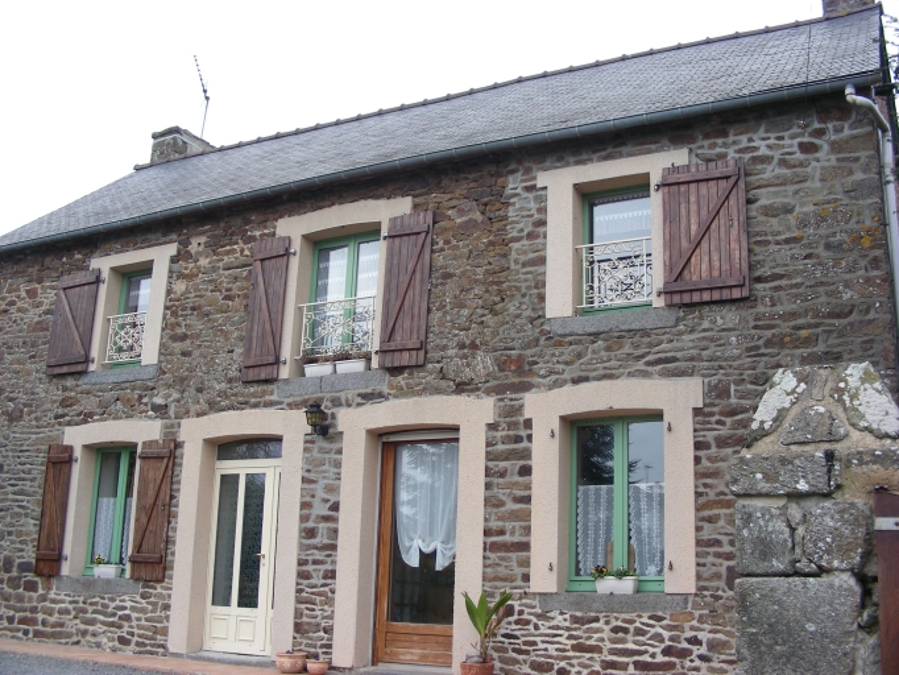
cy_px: 338
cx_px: 450
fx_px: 987
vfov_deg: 37.7
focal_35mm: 38
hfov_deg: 49.0
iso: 50
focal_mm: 6.3
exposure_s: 1/74.8
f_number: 3.5
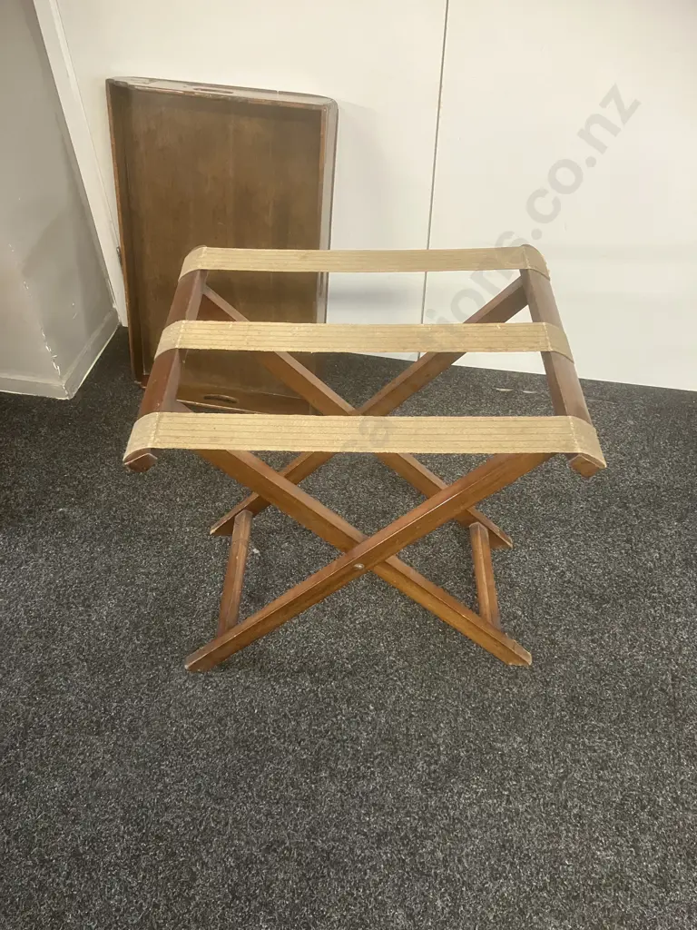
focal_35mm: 28
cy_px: 465
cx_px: 348
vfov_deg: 63.4
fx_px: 752
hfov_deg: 49.7
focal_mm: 3.99
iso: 320
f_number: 1.8
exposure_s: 1/50
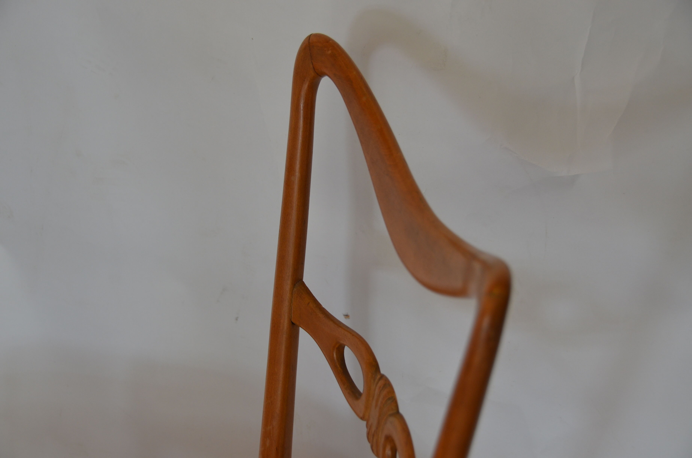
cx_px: 346
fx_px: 1151
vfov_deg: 22.5
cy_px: 229
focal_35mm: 60
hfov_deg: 33.5
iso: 400
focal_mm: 40
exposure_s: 1/50
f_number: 4.5
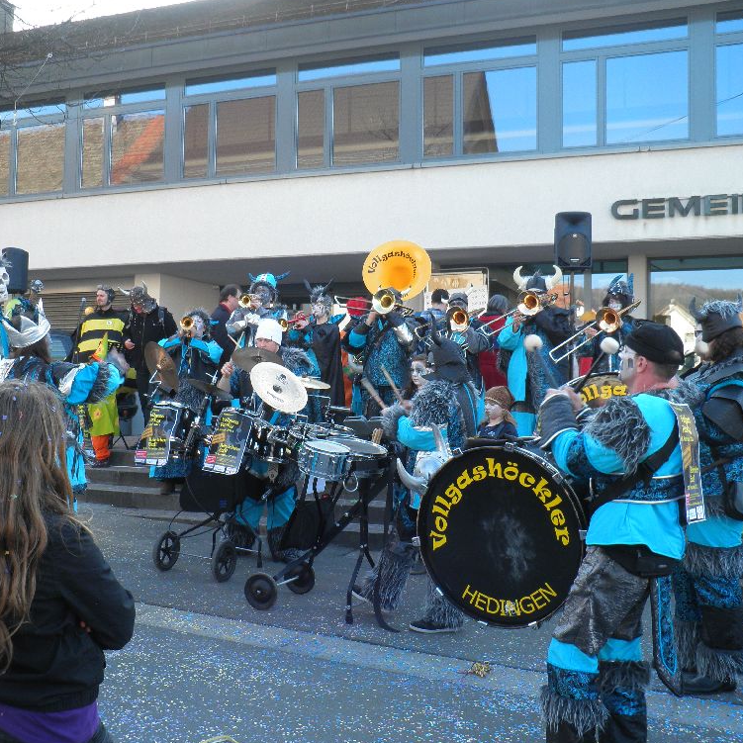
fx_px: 996
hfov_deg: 40.9
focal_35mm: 41
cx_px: 330
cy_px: 368
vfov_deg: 40.9
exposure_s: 1/80
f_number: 3.5
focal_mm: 6.1
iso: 64
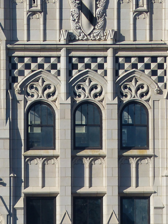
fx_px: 7765
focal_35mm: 1200
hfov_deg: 1.2
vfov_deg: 1.7
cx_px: 84
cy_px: 112
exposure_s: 1/1600
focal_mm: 108
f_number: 4
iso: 100
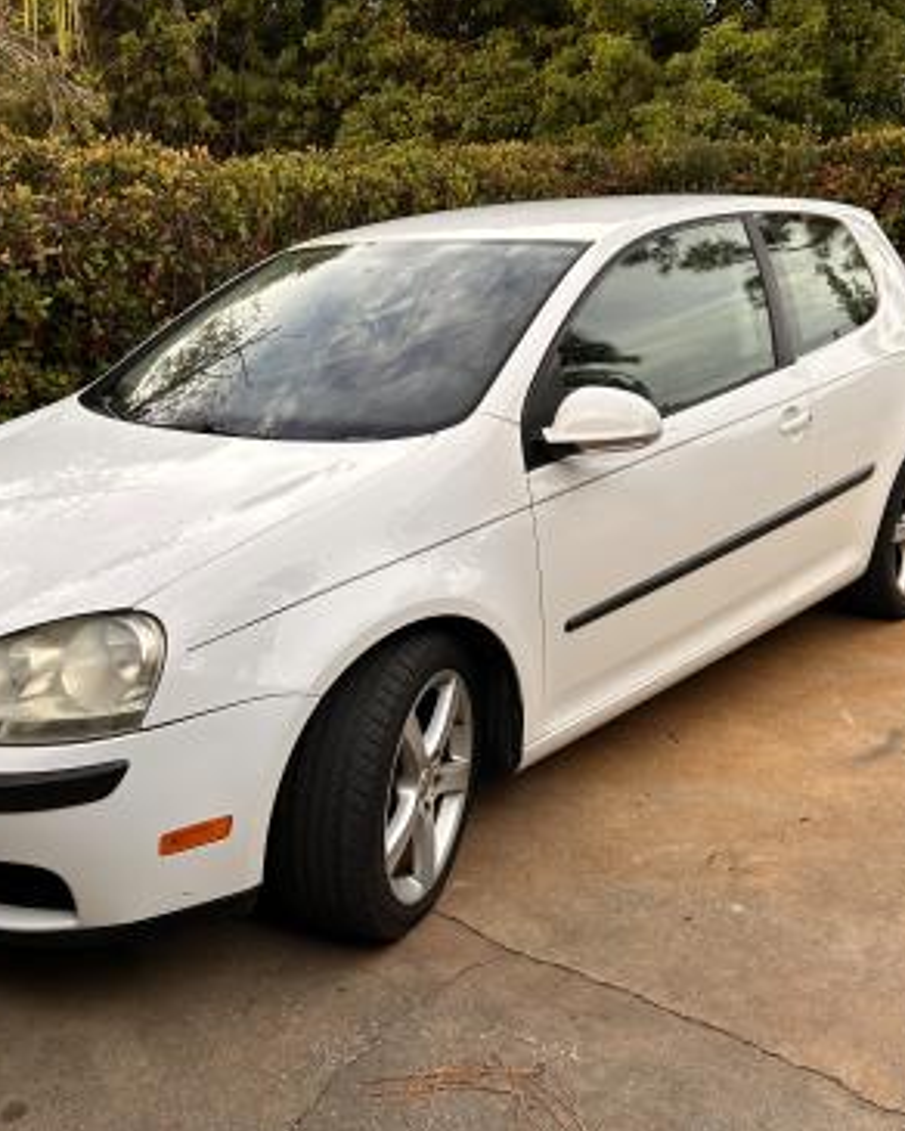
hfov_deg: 42.1
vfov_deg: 51.5
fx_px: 1172
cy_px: 561
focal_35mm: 35
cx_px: 394
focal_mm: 5.7
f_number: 1.5
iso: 50
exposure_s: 1/427
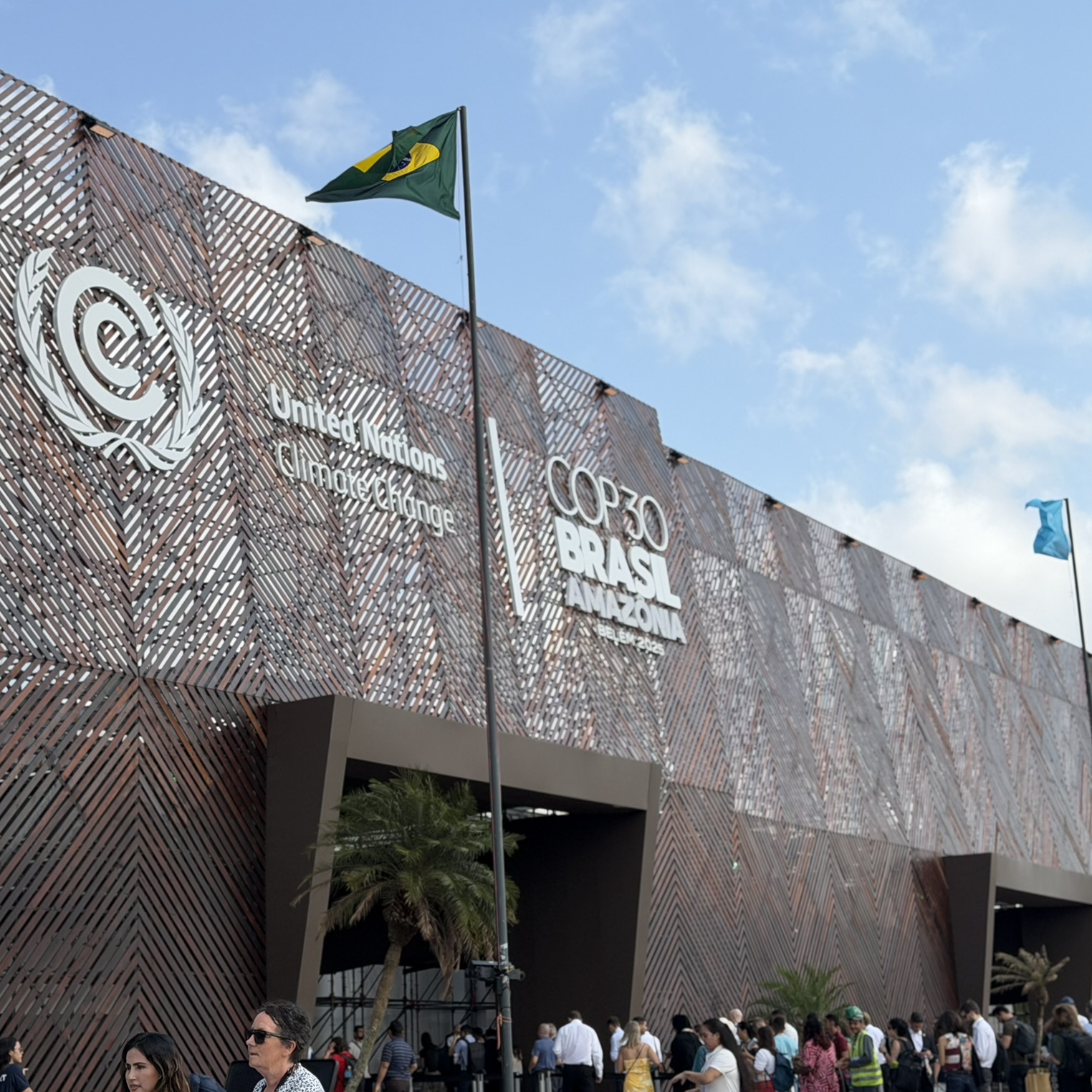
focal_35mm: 57
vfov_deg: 30.0
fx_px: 2034
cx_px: 412
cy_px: 547
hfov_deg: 29.9
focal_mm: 6.76
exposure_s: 1/4587
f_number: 1.78
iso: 64
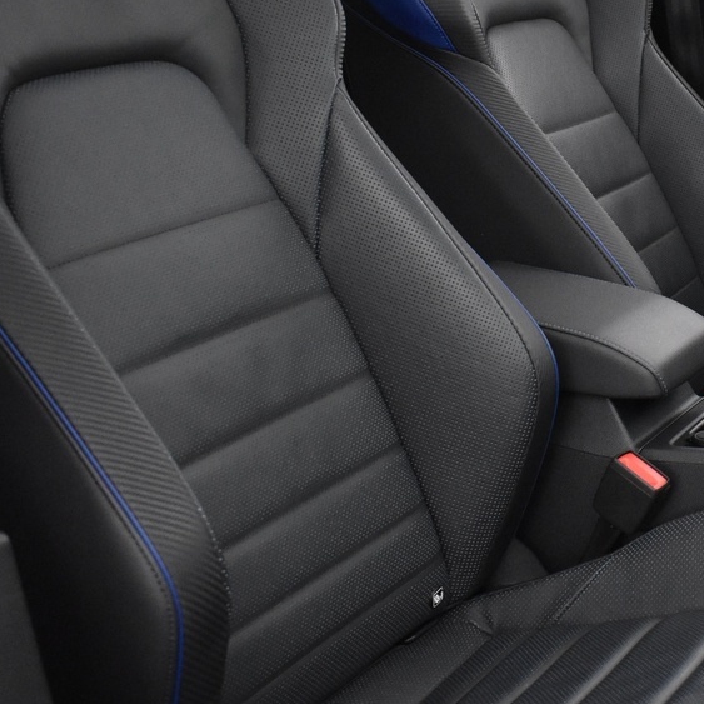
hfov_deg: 24.9
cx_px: 693
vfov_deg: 26.0
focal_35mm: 66
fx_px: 1519
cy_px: 250
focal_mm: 18
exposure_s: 1/30
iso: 2500
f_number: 3.5
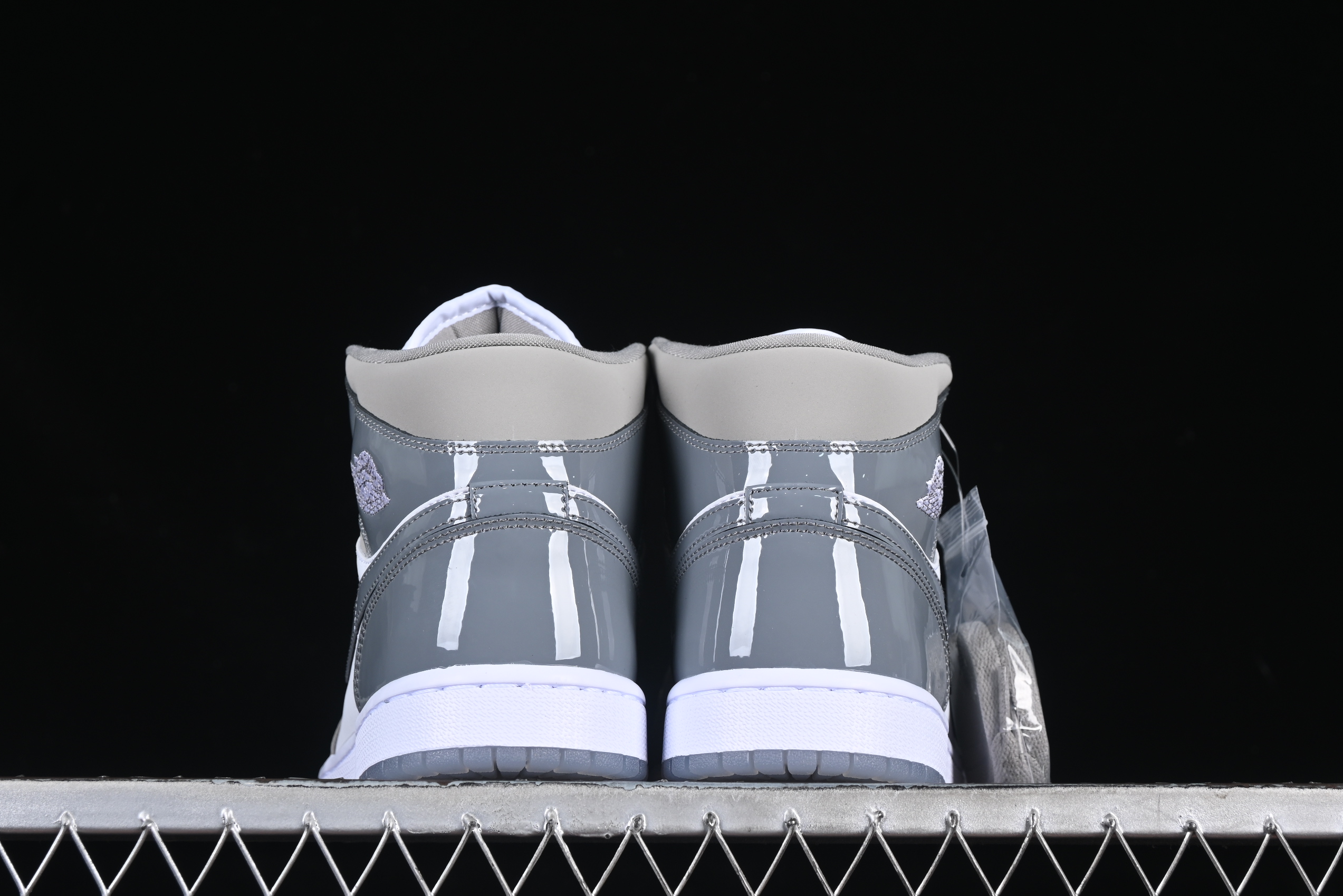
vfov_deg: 16.7
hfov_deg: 24.8
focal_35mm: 82
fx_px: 3059
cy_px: 474
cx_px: 671
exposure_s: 1/80
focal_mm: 50
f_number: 7.1
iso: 160
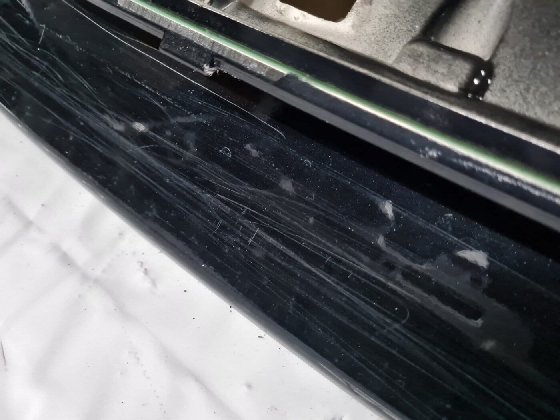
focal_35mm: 26
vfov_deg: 53.1
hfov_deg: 67.3
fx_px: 421
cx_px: 280
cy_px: 210
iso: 800
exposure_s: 1/25
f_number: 1.8
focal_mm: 5.4
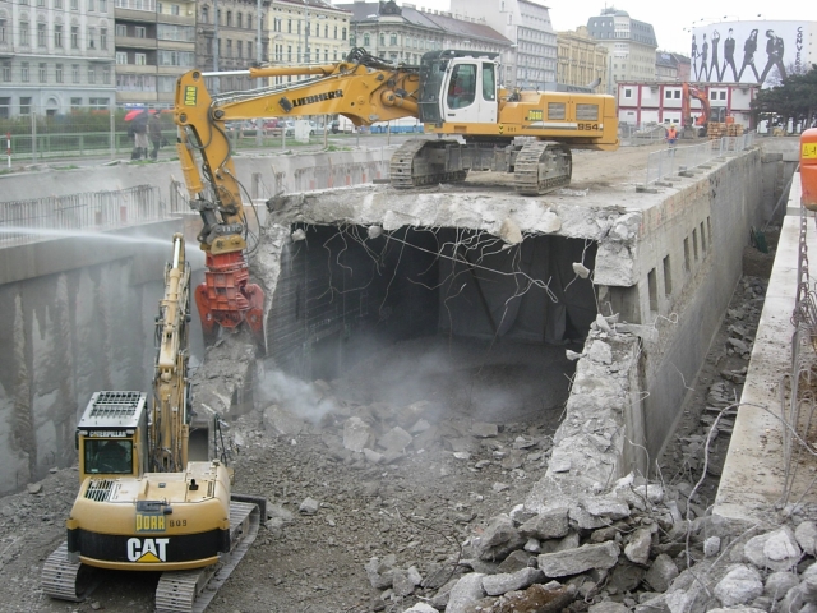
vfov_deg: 35.1
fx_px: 968
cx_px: 408
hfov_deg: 45.8
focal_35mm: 41
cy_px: 306
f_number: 2.9
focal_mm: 8.5
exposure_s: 1/40.3
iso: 79
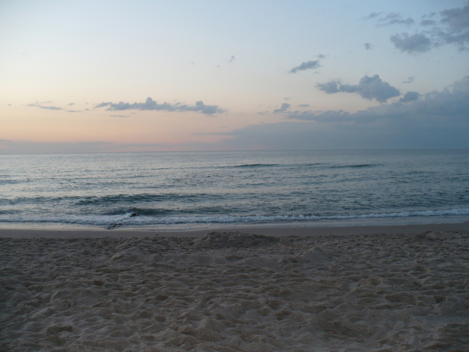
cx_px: 236
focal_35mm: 38
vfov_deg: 37.7
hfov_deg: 49.0
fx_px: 515
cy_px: 180
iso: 100
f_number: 2.8
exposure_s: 1/50
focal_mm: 6.1
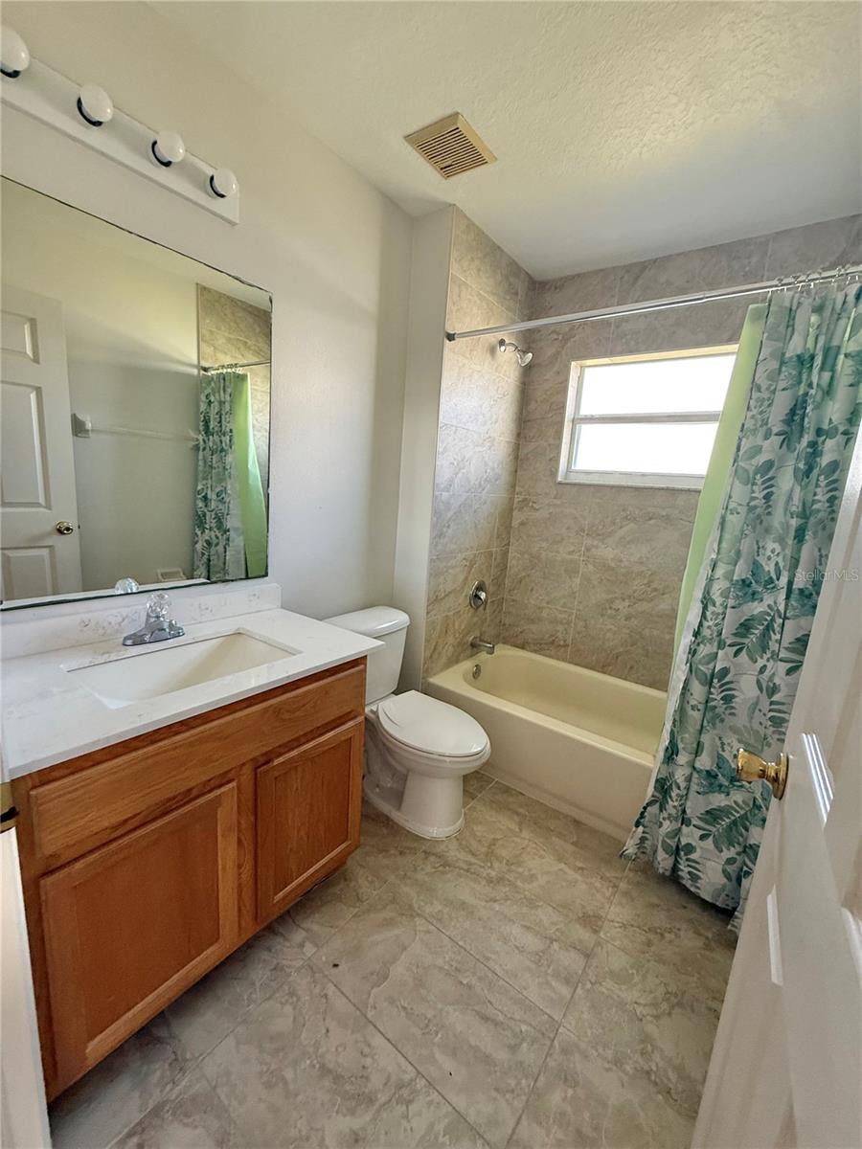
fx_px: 465
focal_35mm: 14
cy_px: 574
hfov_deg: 85.7
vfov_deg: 102.1
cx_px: 431
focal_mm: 2.22
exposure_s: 1/99
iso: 250
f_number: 2.2
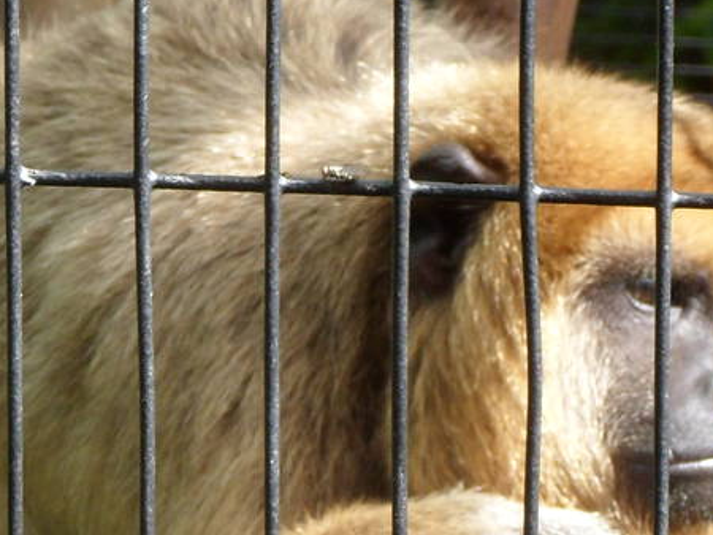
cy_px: 461
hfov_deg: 5.3
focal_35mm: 373
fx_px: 7687
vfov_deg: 4.0
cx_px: 304
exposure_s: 1/45
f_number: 5.3
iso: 100
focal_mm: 17.7
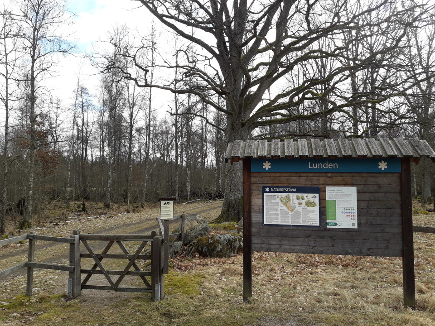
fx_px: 352
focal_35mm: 28
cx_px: 218
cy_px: 163
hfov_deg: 63.4
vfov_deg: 49.7
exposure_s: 1/494
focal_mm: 3.7
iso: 40
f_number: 1.9
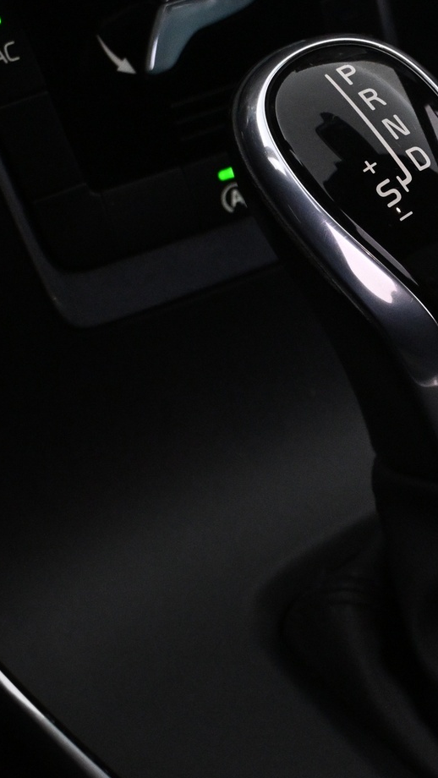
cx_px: 505
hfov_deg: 14.2
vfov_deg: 25.6
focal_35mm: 83
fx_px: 1712
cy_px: 442
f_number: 4.8
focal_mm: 30
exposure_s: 1/100
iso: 4000
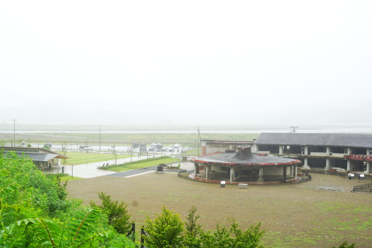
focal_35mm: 44
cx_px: 155
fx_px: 451
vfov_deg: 30.7
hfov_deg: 44.7
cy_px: 143
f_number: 9
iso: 100
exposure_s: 1/100
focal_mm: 23
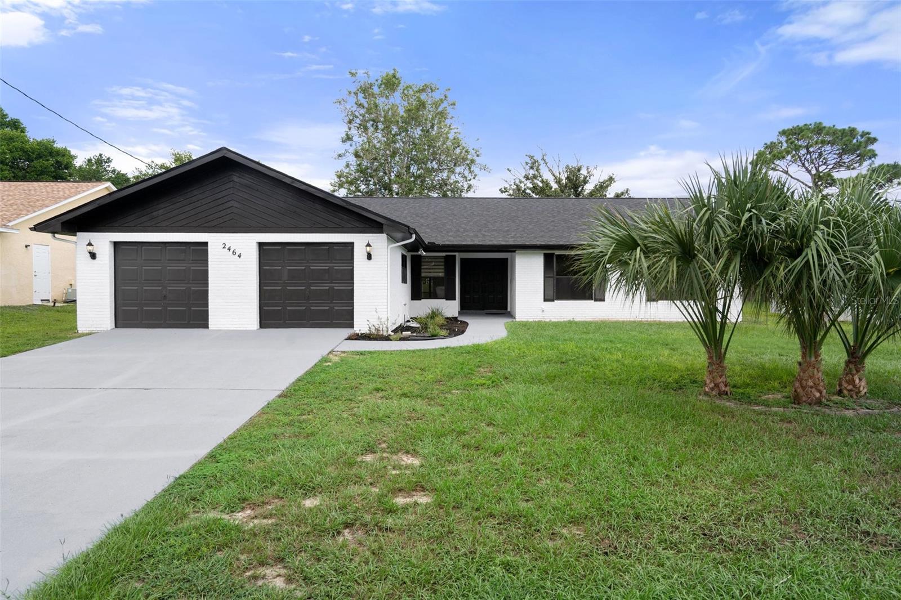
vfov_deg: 57.2
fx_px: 550
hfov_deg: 78.6
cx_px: 450
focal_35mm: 22
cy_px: 300
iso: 320
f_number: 8
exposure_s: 1/100
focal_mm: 22
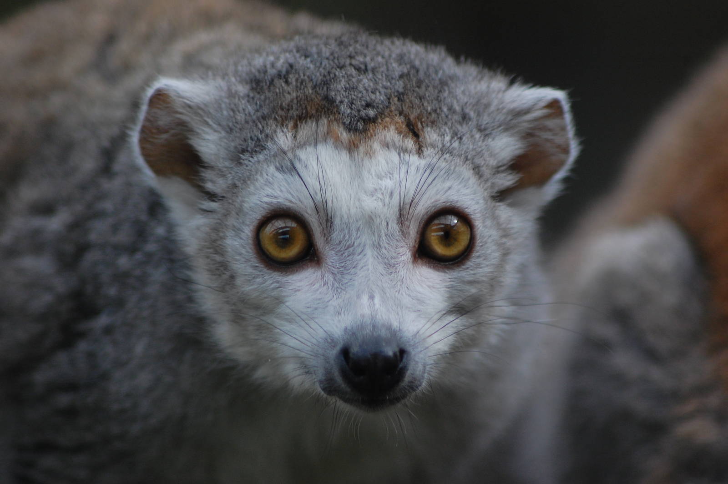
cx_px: 364
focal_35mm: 450
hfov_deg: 4.6
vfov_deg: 3.0
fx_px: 9092
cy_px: 242
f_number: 5.6
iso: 560
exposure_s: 1/500
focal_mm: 300
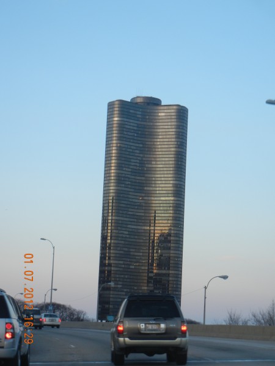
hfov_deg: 16.6
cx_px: 138
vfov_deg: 22.0
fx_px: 943
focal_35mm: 89
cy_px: 183
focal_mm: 16
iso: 239
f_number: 4.4
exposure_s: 1/57.4
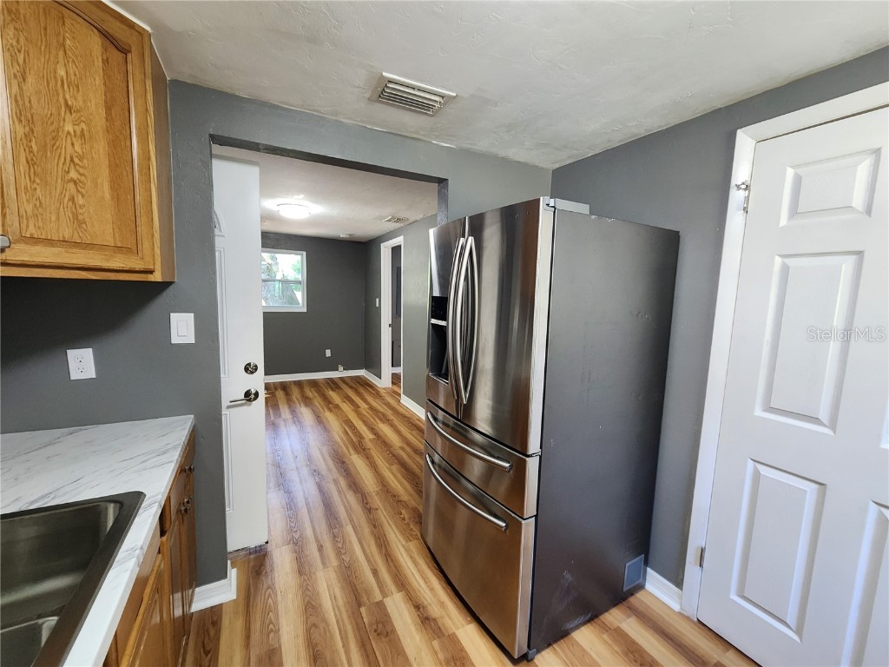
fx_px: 334
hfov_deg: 106.2
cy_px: 334
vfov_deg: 89.9
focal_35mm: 13
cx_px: 444
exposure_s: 1/40
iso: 320
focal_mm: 2.2
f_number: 2.2
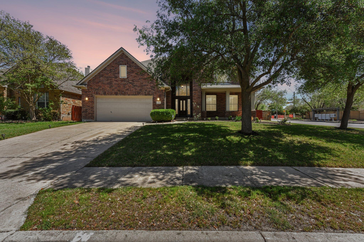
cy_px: 121
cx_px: 182
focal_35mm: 15
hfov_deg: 100.4
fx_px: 152
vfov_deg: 77.3
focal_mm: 15
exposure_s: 1/250
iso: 100
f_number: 8
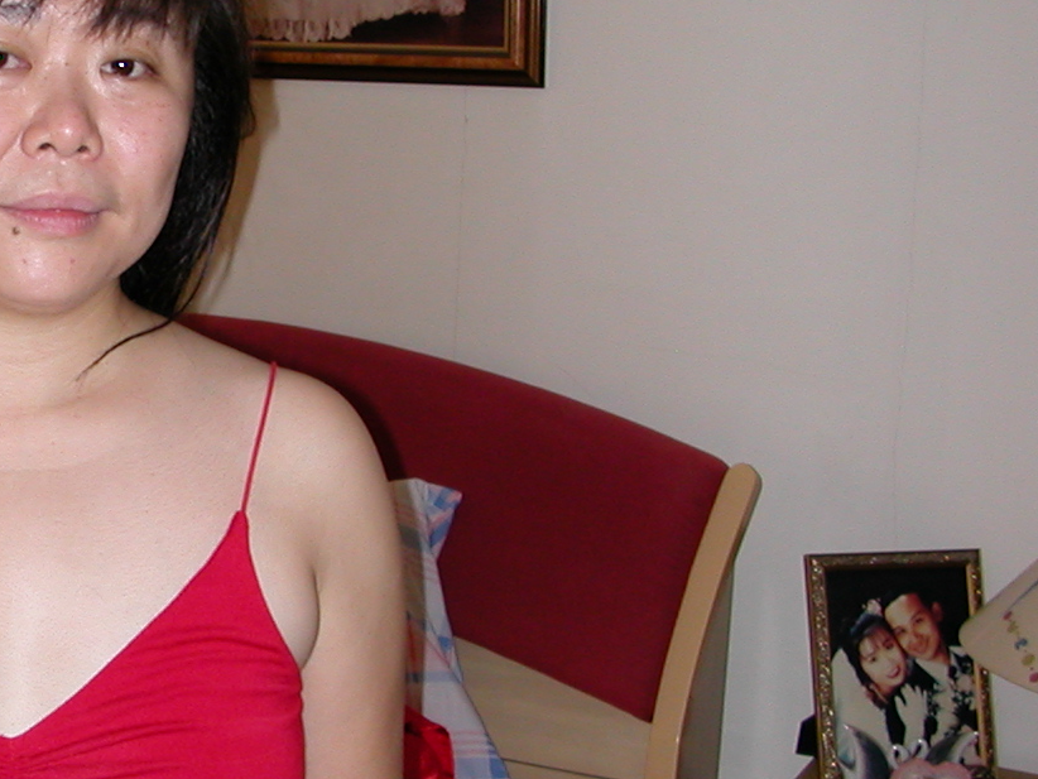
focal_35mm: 72
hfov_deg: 26.0
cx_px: 77
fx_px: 2160
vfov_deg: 20.4
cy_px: 417
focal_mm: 5.6
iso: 100
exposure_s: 1/59.9
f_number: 2.7
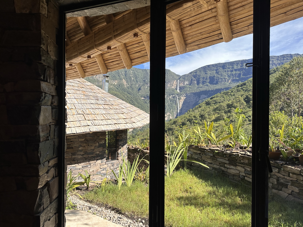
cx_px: 146
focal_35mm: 25
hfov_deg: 69.4
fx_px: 219
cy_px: 118
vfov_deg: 54.9
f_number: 1.78
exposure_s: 1/2155
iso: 80
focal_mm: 6.86
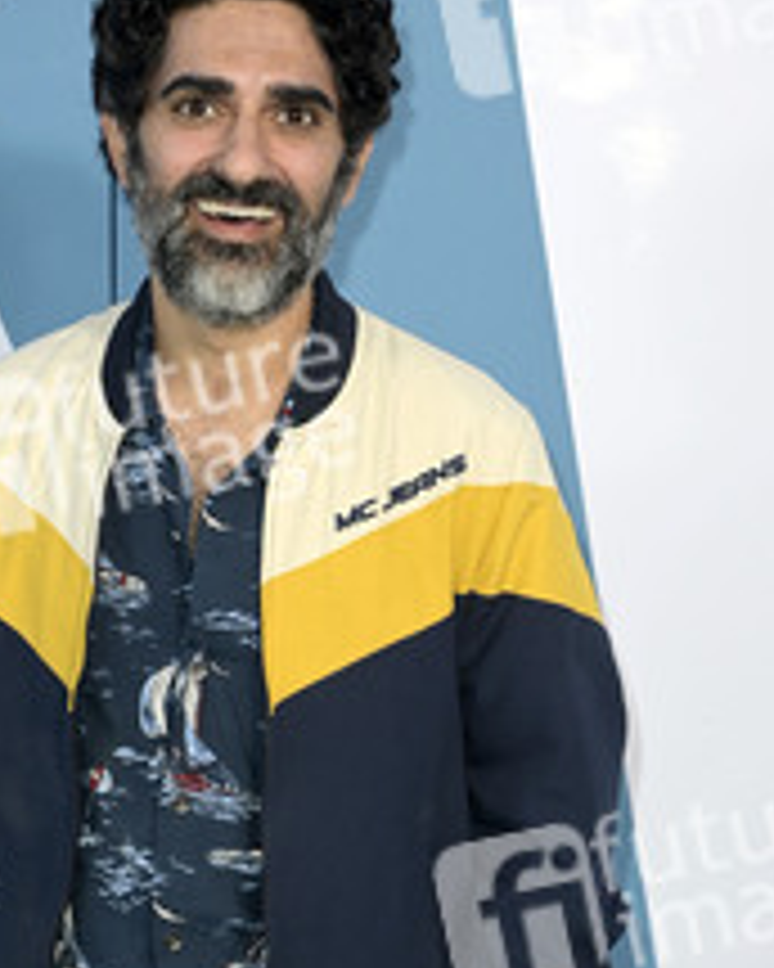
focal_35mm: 122
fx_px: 3493
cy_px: 666
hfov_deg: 12.6
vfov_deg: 15.7
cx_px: 256
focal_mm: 70
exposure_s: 1/250
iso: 500
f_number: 6.3
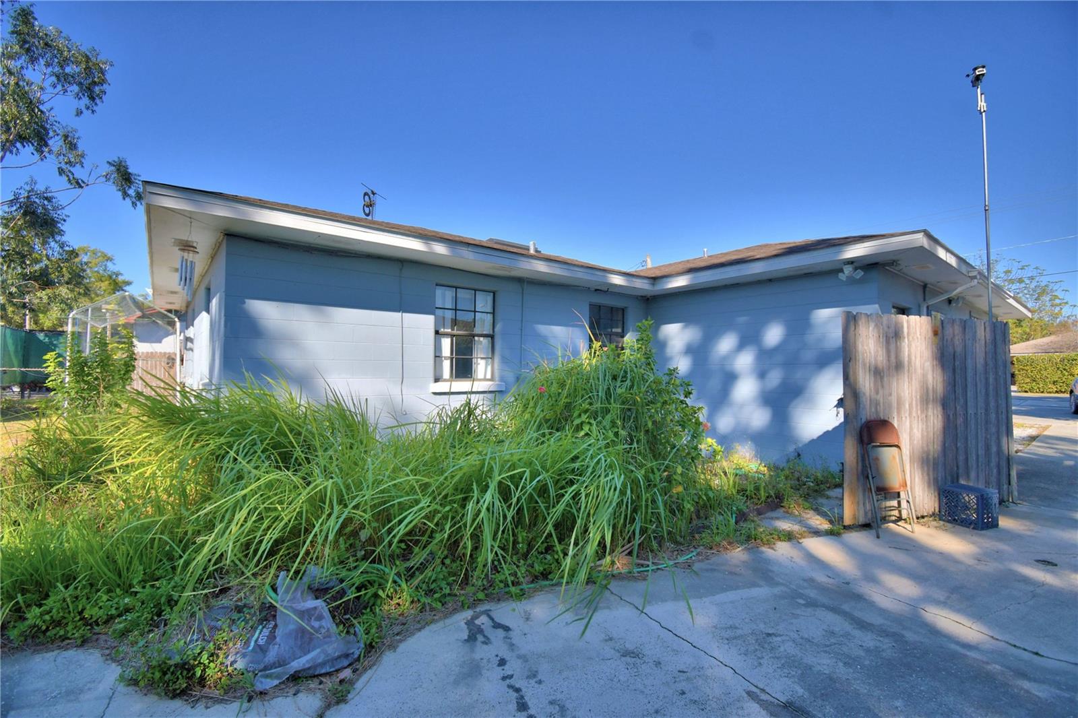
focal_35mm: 15
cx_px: 539
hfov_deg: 100.4
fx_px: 449
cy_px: 359
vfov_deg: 77.3
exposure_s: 1/1000
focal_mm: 10
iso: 100
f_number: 4.5
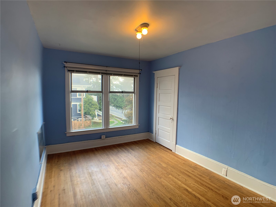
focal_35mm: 26
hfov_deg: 67.3
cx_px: 138
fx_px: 207
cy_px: 104
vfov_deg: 53.1
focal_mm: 4.25
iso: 100
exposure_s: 1/116
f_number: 1.8
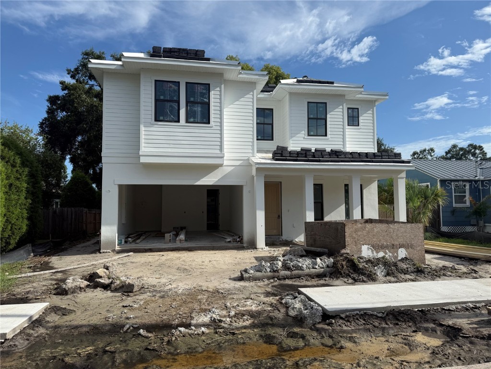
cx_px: 246
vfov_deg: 56.8
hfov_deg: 71.6
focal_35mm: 24
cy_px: 184
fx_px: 340
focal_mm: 6.76
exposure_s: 1/6711
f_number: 1.78
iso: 80
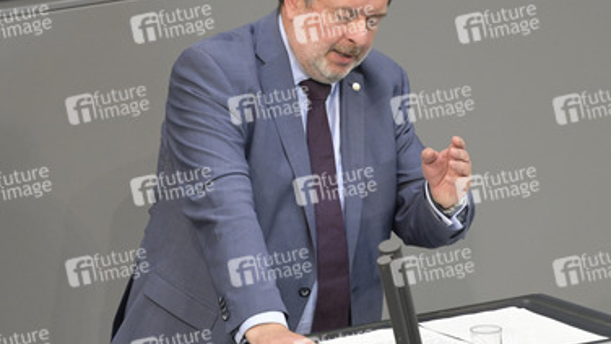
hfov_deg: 4.5
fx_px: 7732
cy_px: 146
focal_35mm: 477
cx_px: 292
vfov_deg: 2.6
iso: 8000
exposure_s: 1/400
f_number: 5.6
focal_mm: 380
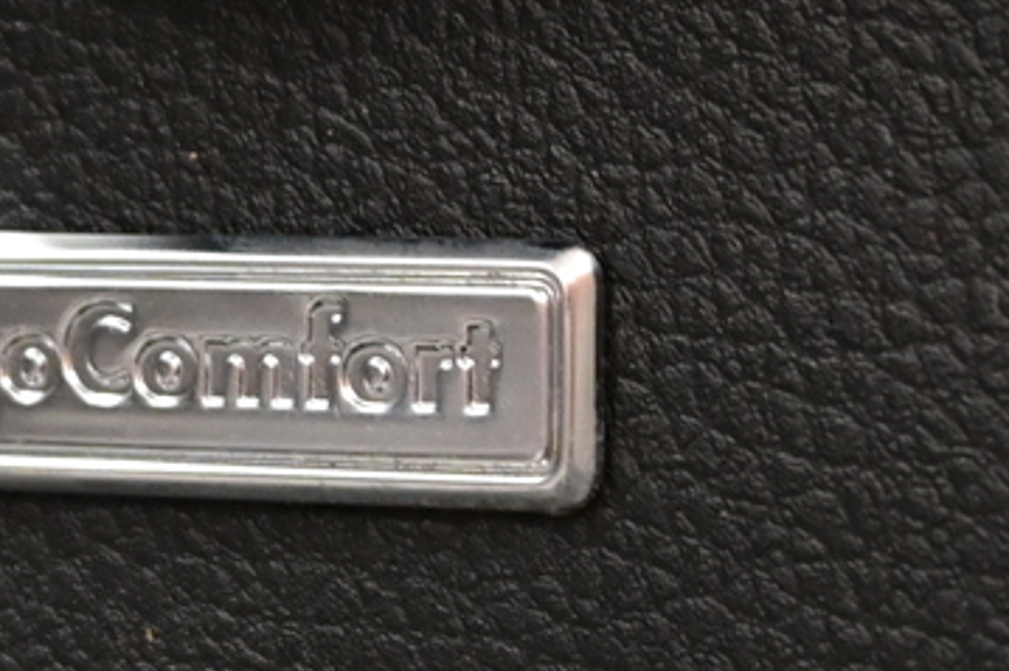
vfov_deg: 7.8
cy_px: 292
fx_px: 4930
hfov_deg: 11.6
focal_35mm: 176
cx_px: 230
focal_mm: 26
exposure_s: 1/40
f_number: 4.5
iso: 1600
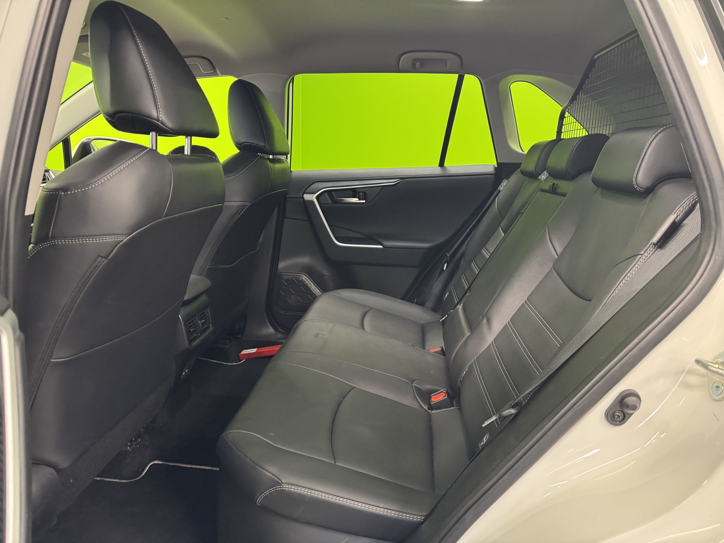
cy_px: 272
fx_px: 502
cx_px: 362
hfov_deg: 71.6
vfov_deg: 56.8
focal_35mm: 24
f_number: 1.78
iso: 800
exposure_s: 1/50
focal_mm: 6.76
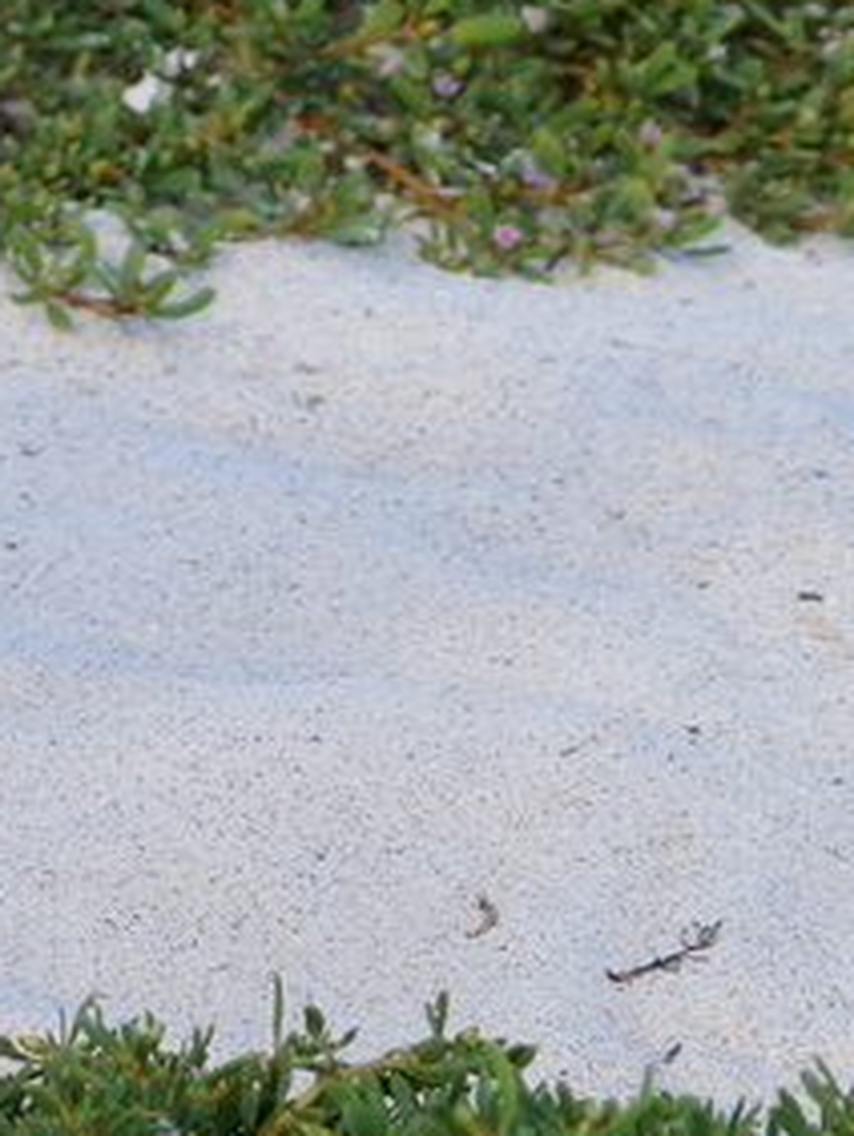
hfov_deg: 2.7
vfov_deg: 3.7
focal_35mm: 538
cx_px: -1430
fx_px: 17670
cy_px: -135
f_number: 5.6
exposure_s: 1/200
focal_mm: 90
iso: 100
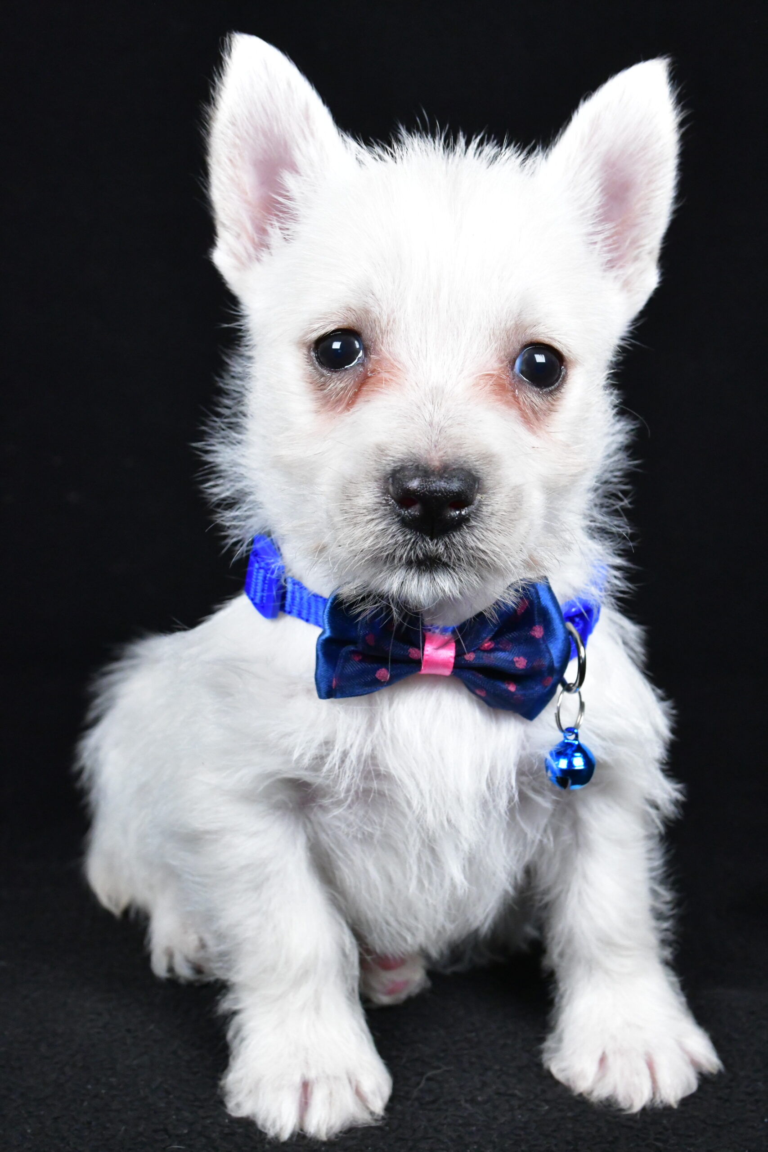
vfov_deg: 46.4
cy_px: 576
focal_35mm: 42
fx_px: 1344
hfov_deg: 31.9
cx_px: 384
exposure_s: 1/800
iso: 6400
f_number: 9
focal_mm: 28
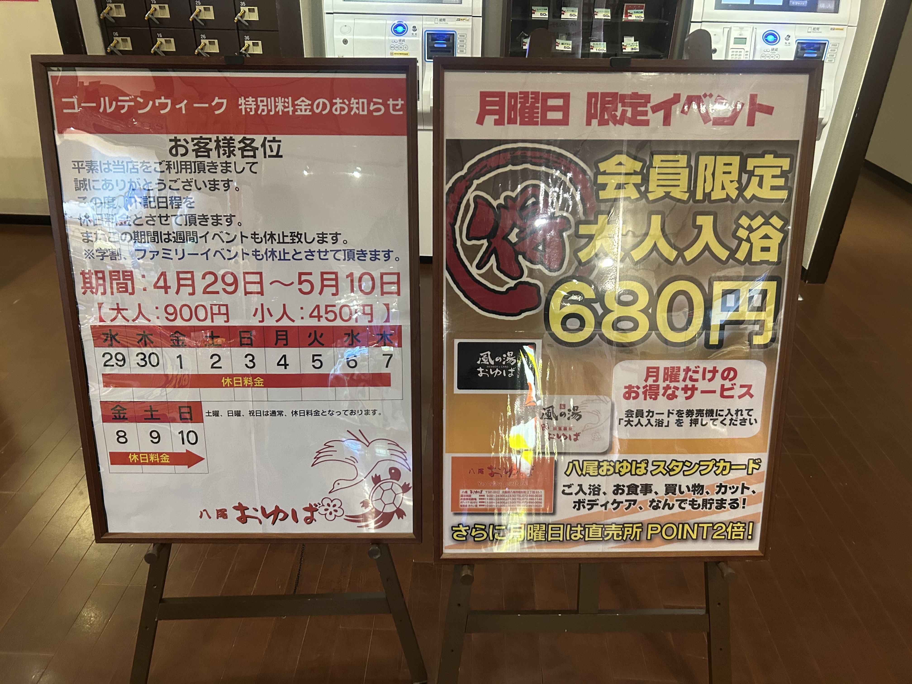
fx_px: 685
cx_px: 456
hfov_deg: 67.3
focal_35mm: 26
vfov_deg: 53.1
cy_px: 342
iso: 320
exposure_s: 1/60
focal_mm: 5.7
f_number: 1.5
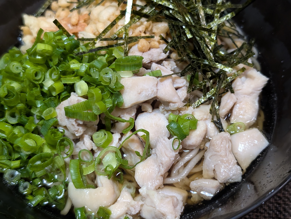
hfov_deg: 38.9
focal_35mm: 49
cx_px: 146
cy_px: 110
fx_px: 413
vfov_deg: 29.7
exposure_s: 1/49.6
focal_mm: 6.9
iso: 442
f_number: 1.68
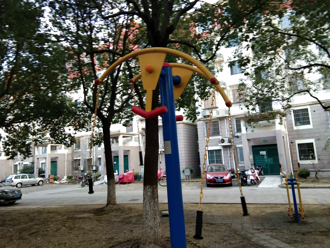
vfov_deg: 45.4
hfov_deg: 58.4
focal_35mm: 31
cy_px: 124
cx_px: 165
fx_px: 296
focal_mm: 3.69
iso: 125
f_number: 2.2
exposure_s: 1/50
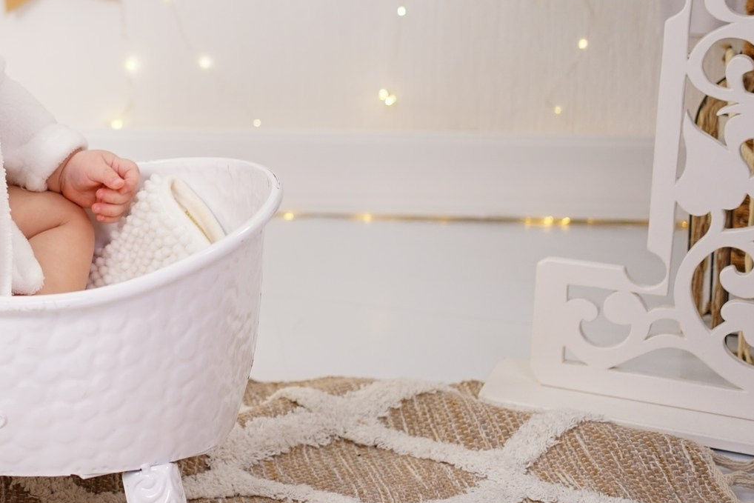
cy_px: 51
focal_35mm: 88
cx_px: -166
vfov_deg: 15.4
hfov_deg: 21.4
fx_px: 1843
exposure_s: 1/200
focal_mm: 35
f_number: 2.8
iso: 250
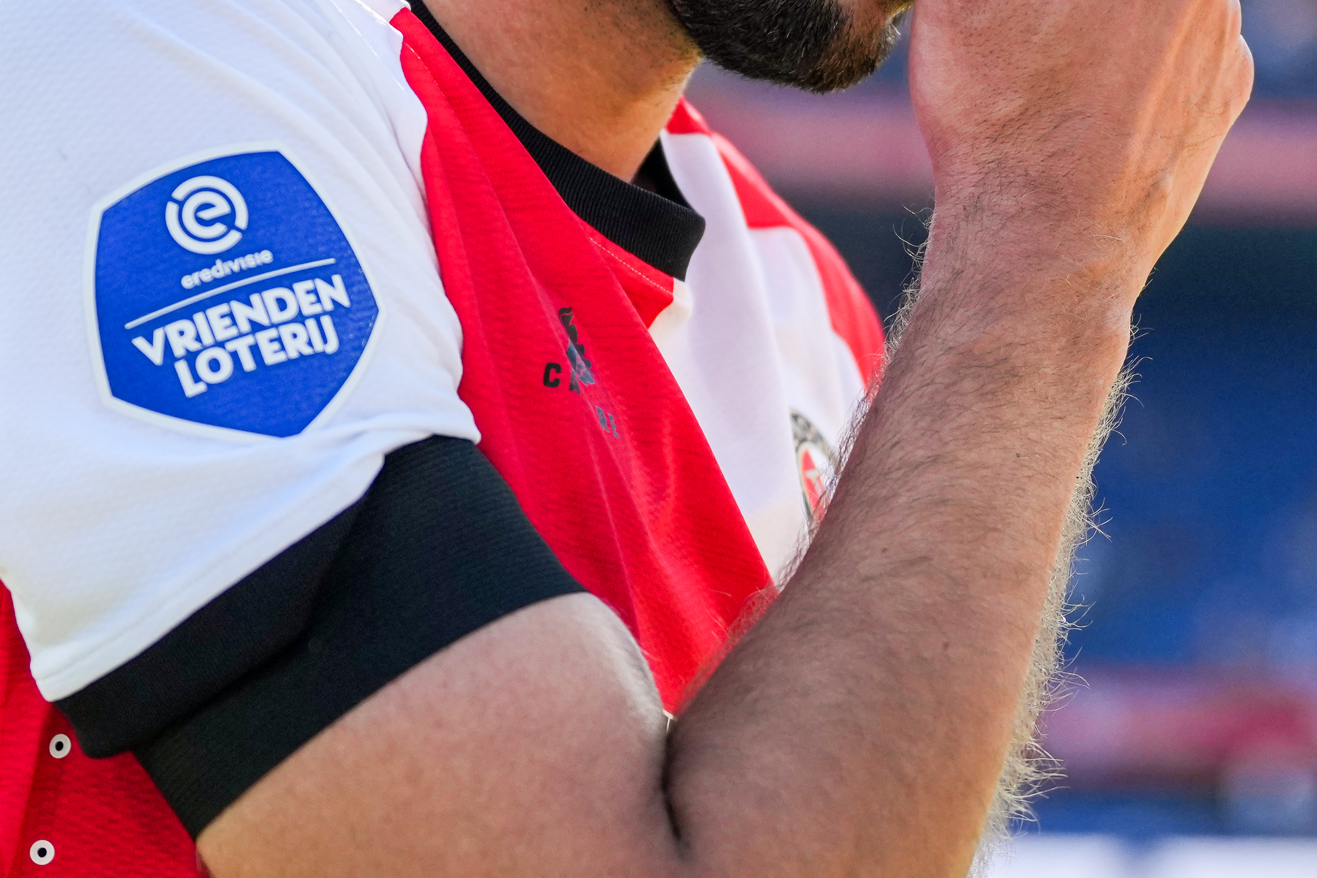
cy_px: -8
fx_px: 7608
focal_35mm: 208
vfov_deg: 6.6
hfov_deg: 9.9
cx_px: 906
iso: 500
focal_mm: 70
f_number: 2.8
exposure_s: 1/4000
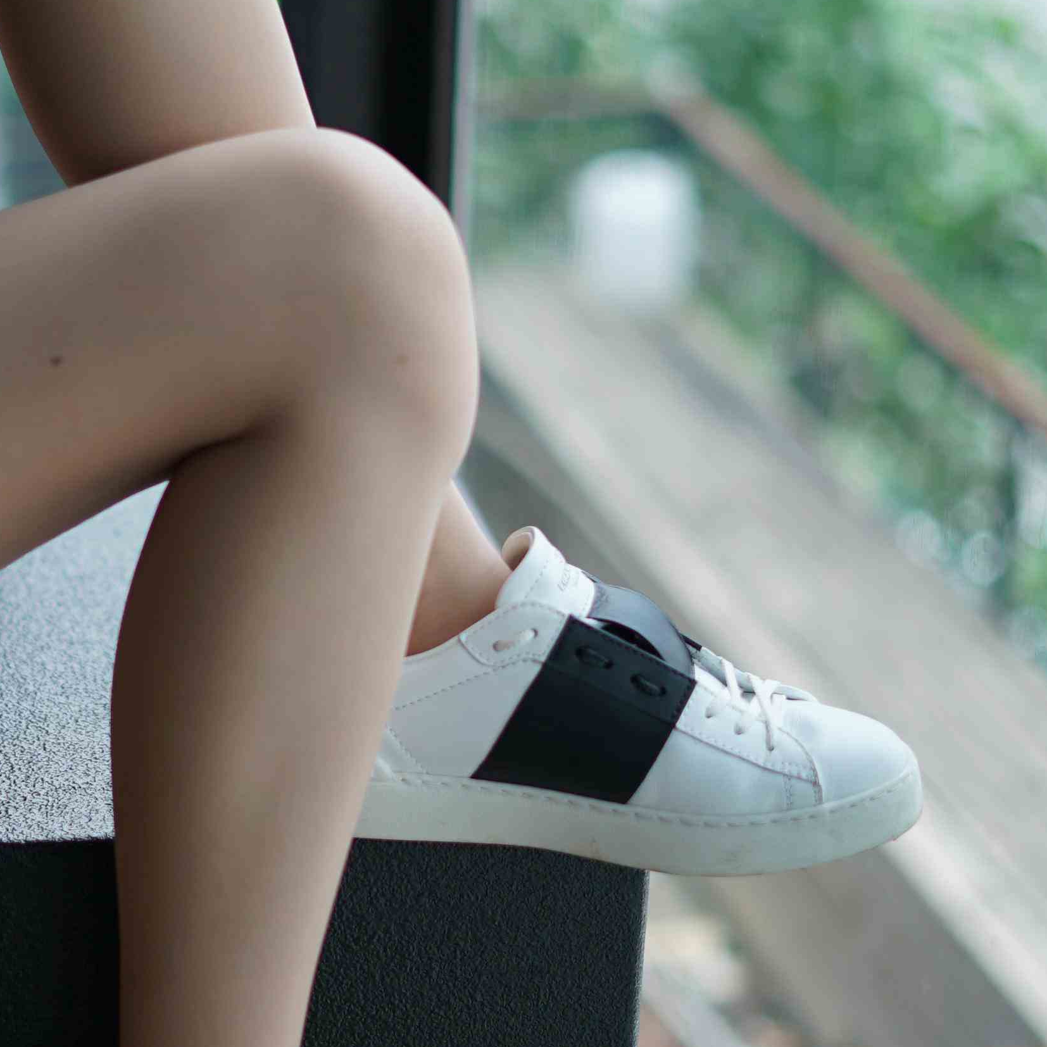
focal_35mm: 109
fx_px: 3730
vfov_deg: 16.0
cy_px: 534
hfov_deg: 15.9
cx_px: 250
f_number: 1.8
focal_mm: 50
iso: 160
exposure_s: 1/500
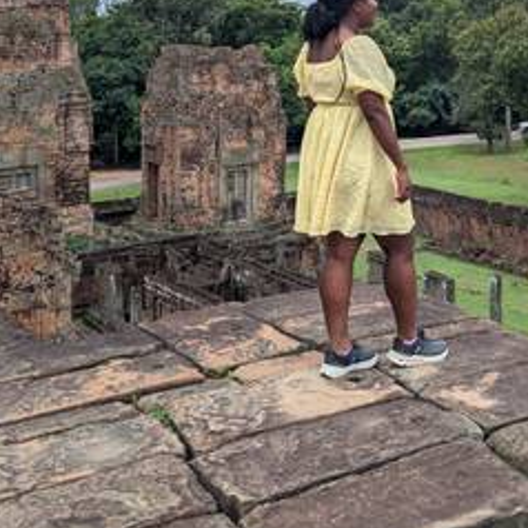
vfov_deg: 27.5
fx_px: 984
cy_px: -53
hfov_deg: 29.6
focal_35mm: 57
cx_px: 388
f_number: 1.68
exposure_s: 1/1302
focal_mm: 6.9
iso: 21
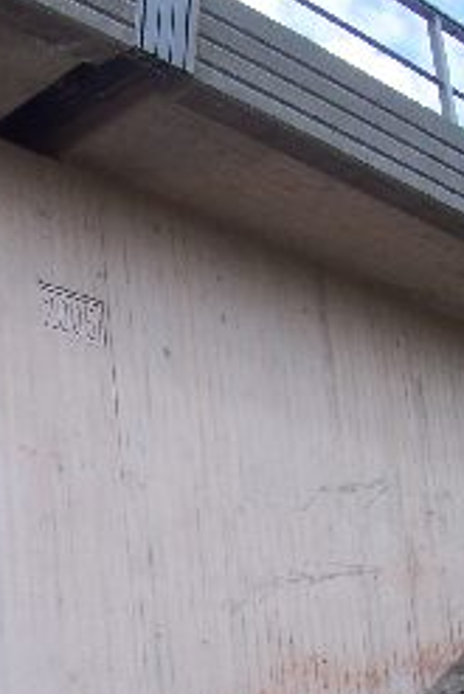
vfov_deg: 24.7
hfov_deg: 16.6
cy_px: 525
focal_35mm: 81
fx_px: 1564
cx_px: 25
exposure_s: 1/250
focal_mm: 5.6
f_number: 5.6
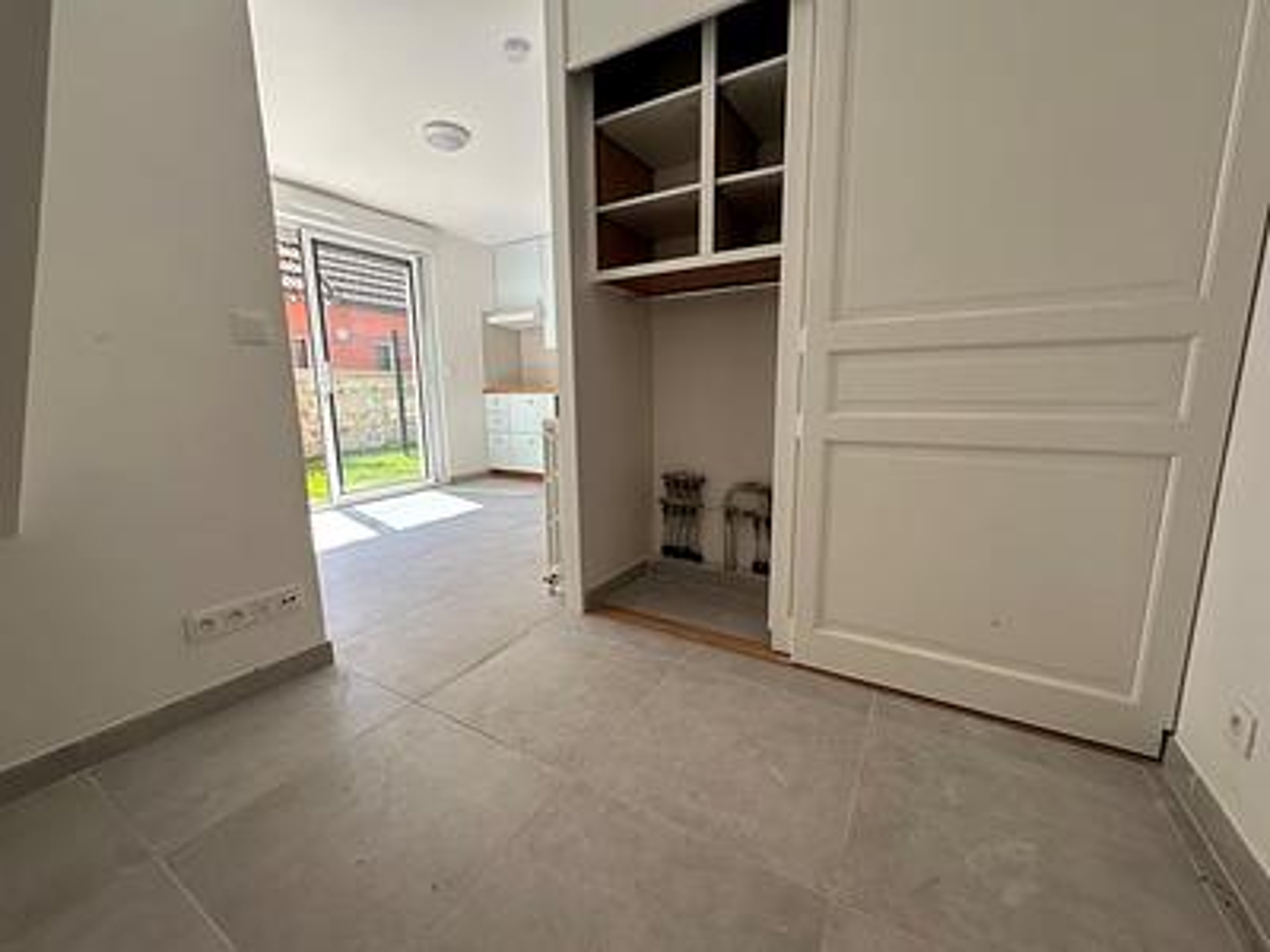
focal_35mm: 14
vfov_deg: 85.7
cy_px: 476
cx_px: 635
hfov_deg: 102.1
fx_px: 514
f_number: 2.2
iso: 40
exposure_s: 1/208
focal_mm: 2.22
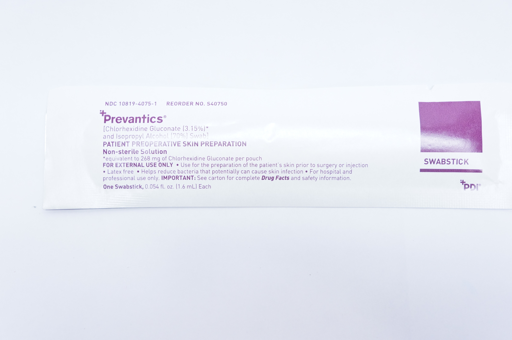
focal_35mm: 46
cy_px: 173
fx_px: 654
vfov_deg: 29.2
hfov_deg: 42.8
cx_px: 261
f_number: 5
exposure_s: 1/100
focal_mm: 30
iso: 1600
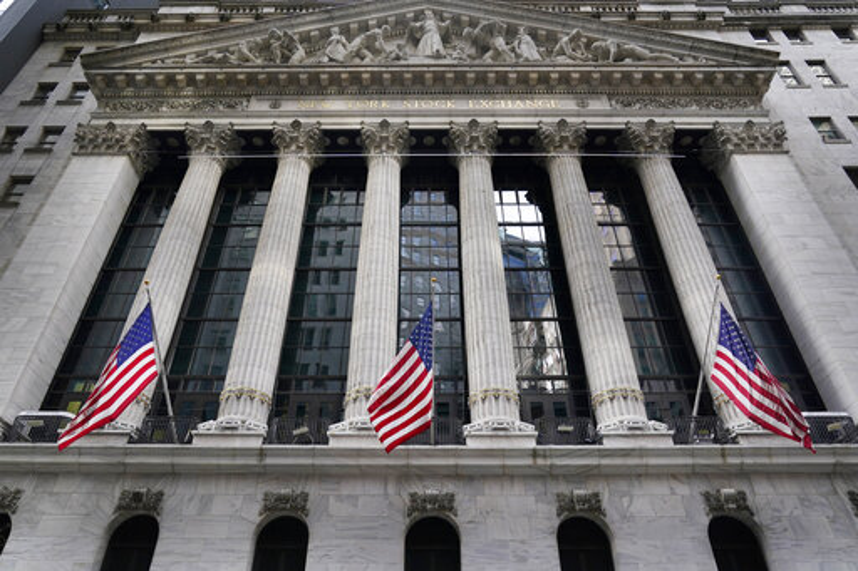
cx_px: 429
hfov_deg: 73.8
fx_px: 572
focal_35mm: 24
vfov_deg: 53.1
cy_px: 286
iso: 800
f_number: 5.6
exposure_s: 1/400
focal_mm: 24
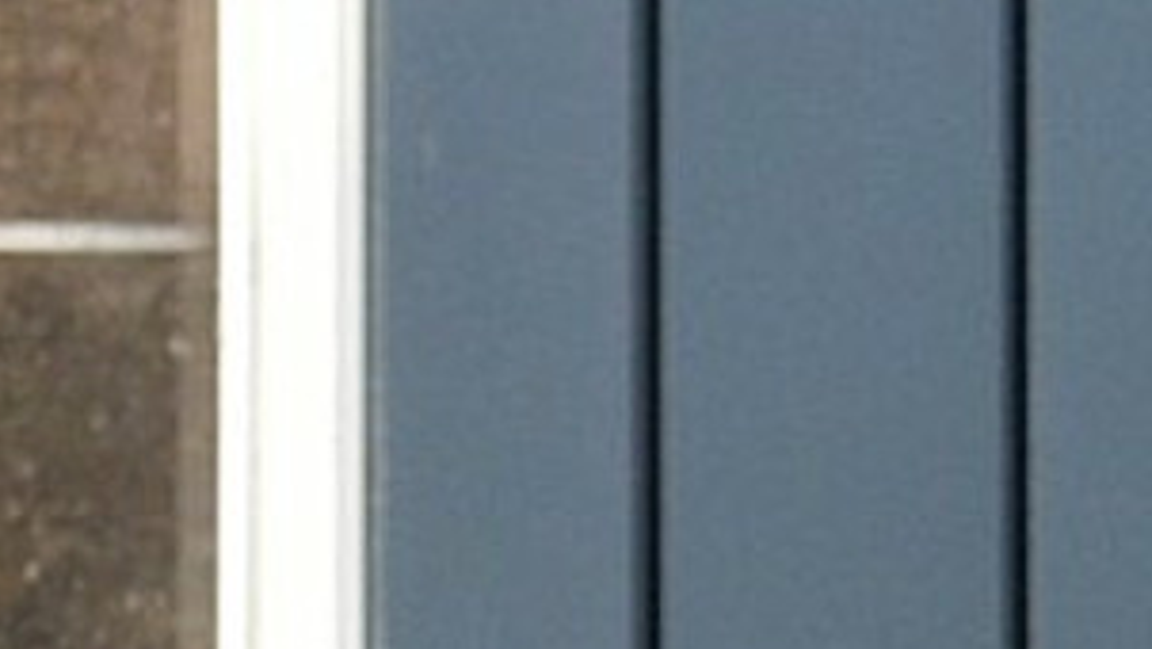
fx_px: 11579
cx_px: -1472
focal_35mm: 379
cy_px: 2378
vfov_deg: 3.1
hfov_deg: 5.5
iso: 400
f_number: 8
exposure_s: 1/80
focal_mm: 38
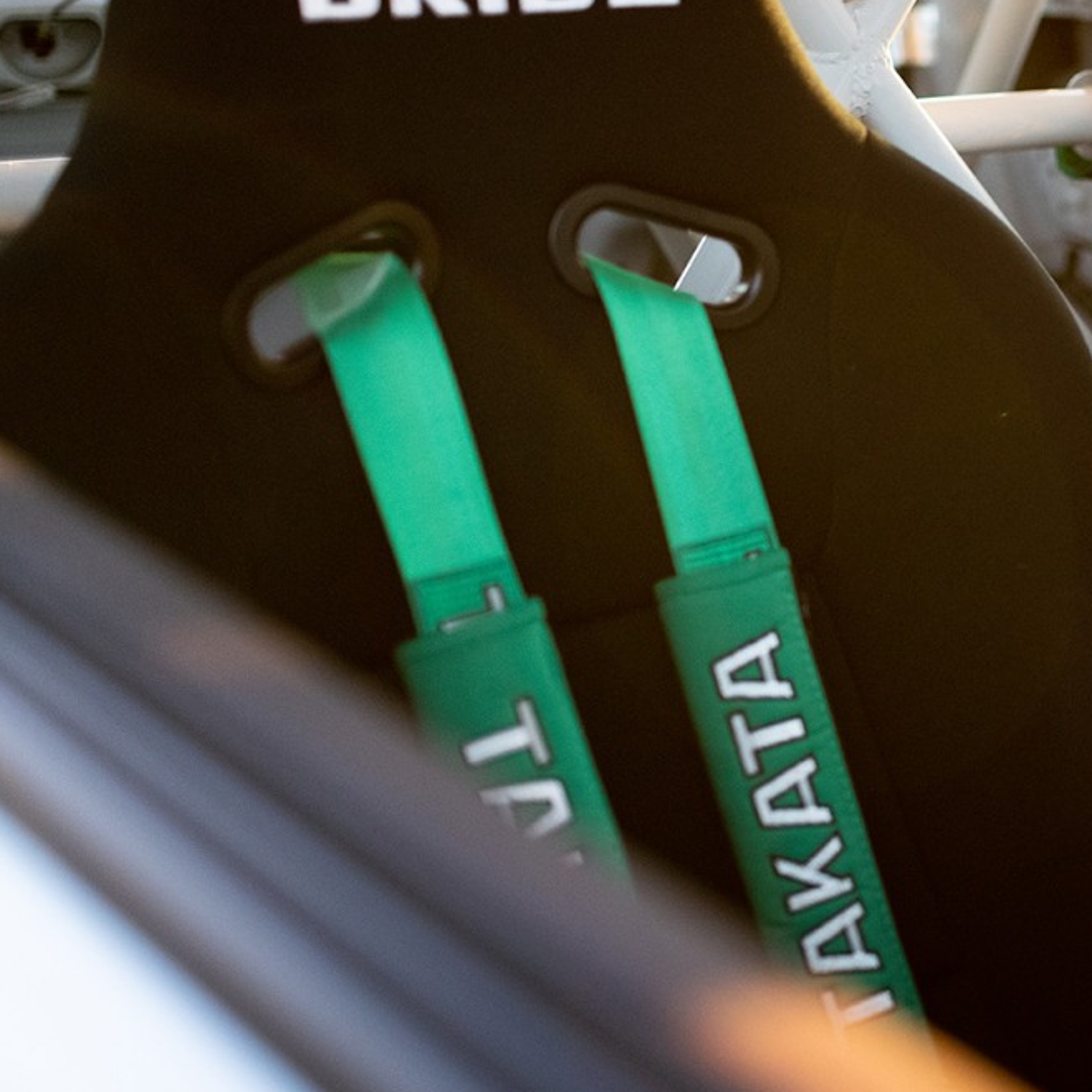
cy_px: 331
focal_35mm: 73
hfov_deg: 22.4
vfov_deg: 23.5
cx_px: 1186
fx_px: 2605
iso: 1400
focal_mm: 35
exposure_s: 1/640
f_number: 1.4
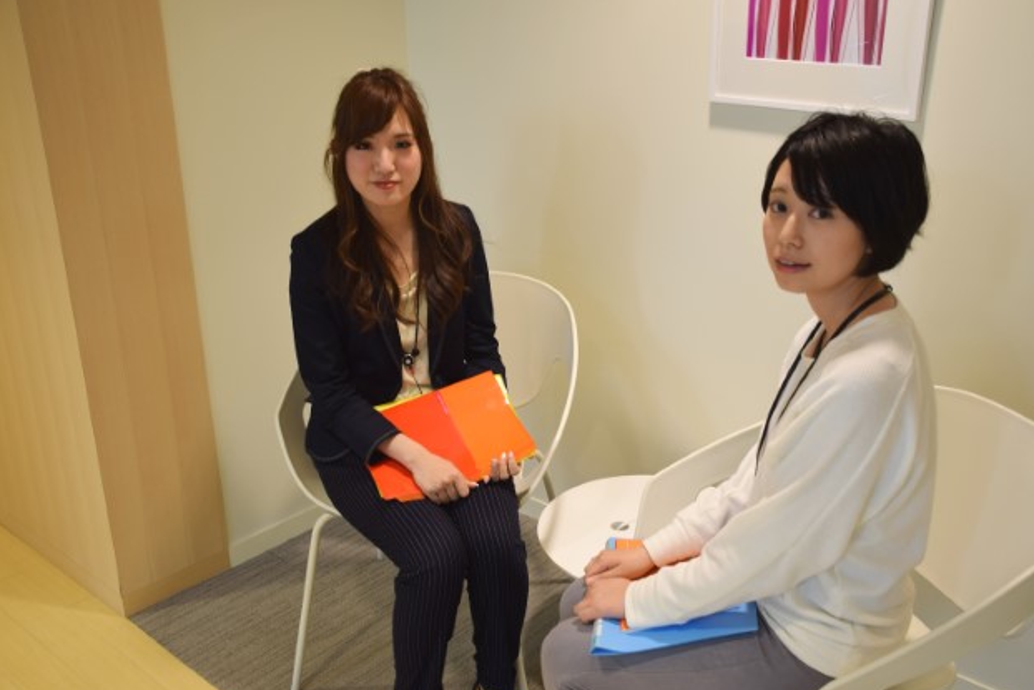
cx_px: 529
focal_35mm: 36
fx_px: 1020
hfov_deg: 53.7
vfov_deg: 37.4
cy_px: 347
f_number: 3.8
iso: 100
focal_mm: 23
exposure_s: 1/10
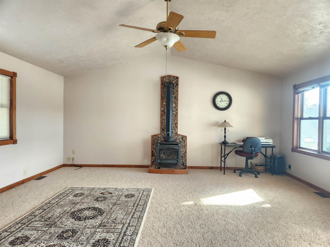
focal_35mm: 23
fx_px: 219
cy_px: 124
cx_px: 165
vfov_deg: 58.9
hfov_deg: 73.9
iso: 160
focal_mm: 5.4
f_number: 1.8
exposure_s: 1/120
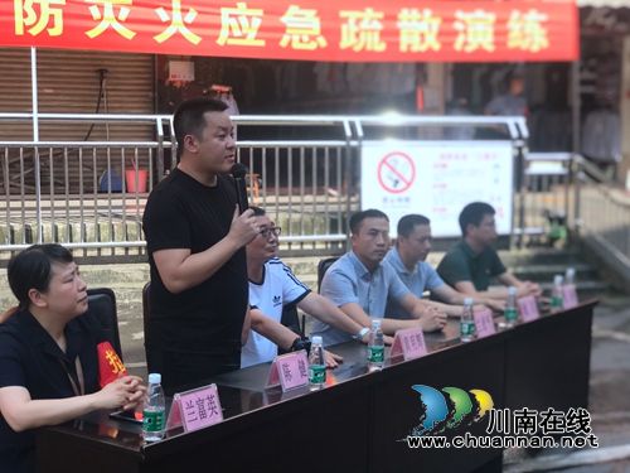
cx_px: 315
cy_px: 236
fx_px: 1037
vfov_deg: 25.7
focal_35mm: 57
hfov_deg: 33.8
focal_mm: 6.6
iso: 20
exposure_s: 1/242
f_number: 2.8
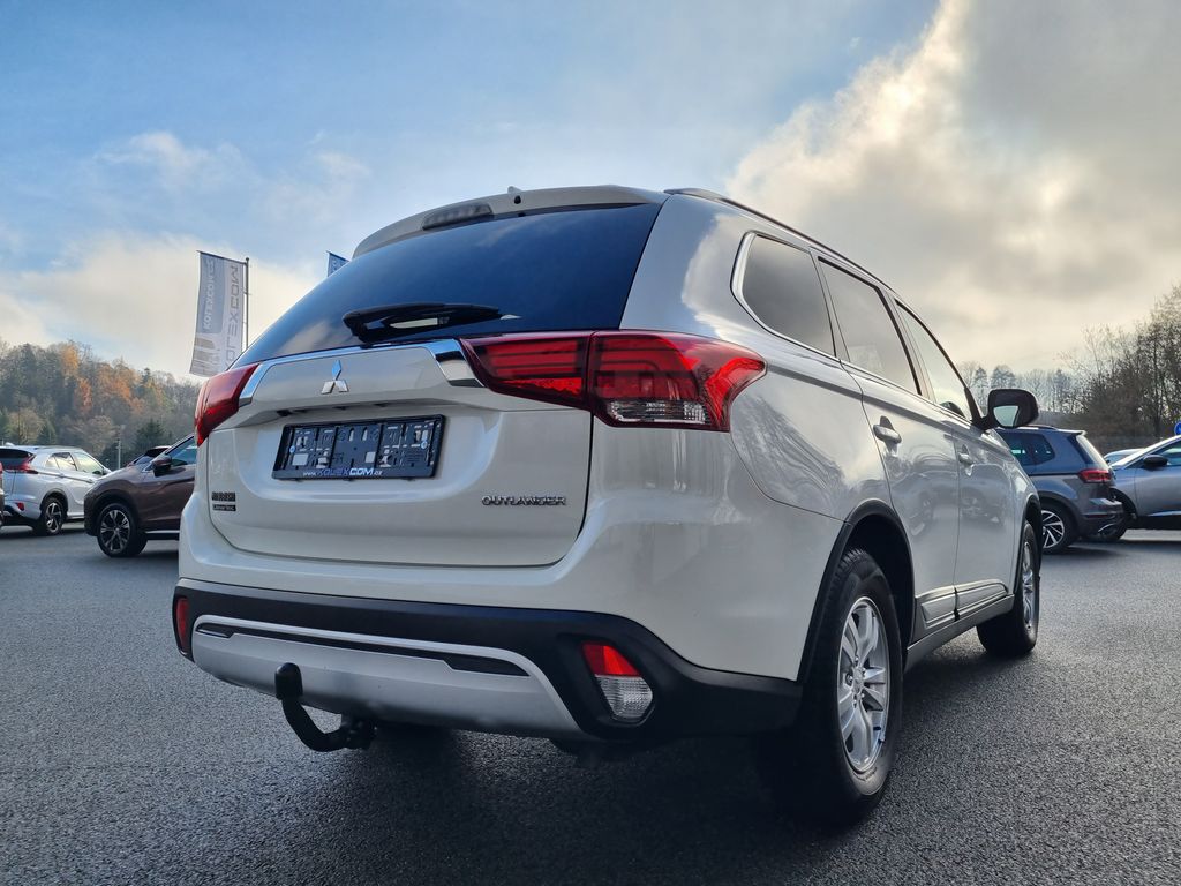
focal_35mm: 26
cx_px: 590
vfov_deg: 53.1
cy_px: 443
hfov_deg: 67.3
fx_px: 887
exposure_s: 1/3328
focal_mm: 5.4
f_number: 1.8
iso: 50
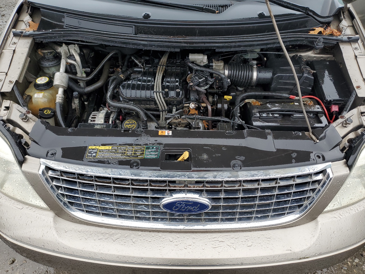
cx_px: 182
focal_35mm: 26
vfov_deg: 53.1
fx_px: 274
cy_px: 137
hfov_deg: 67.3
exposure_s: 1/169
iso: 50
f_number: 1.5
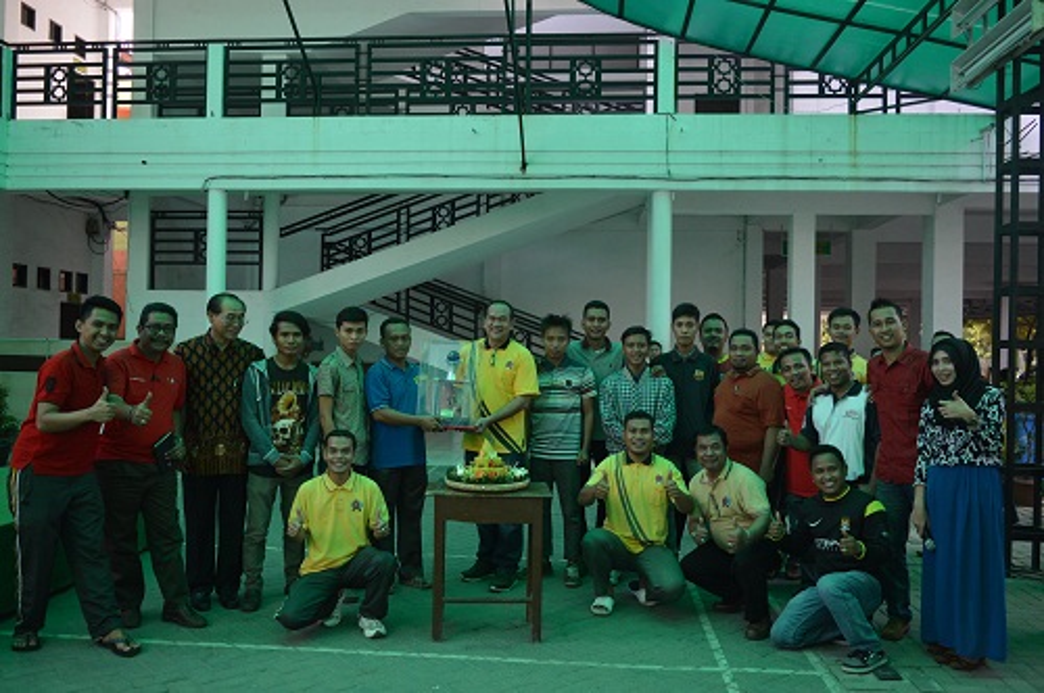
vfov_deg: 43.5
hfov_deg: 62.0
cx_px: 522
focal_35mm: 30
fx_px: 869
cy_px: 346
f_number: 3.5
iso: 450
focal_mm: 20
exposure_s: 1/500
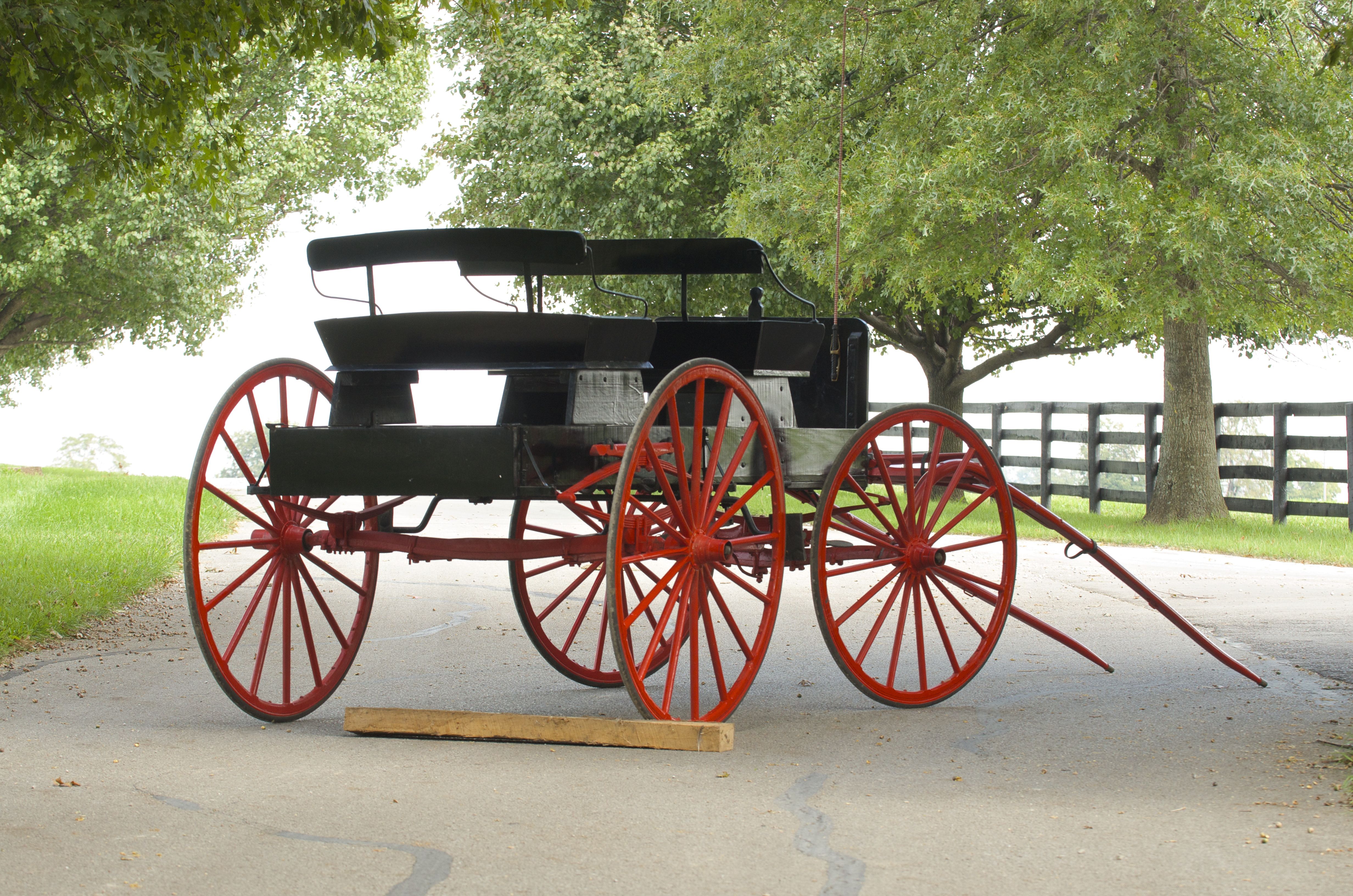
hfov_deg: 17.1
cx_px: 676
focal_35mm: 120
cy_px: 448
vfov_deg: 11.4
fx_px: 4501
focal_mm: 80
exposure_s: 1/125
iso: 640
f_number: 5.6
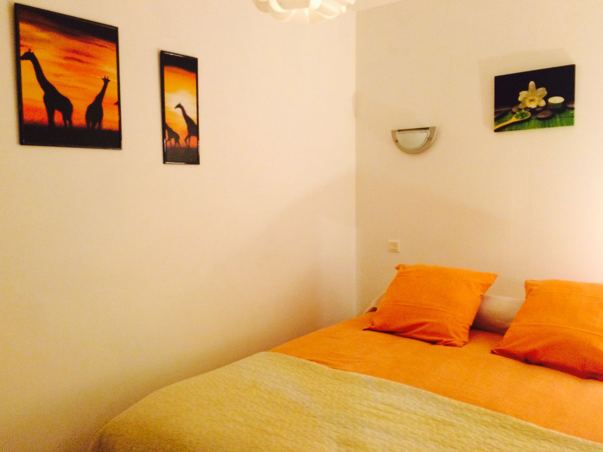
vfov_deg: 46.8
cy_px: 224
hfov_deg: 60.0
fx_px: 523
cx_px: 307
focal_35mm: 30
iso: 320
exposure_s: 1/20
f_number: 2.2
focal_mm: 4.15
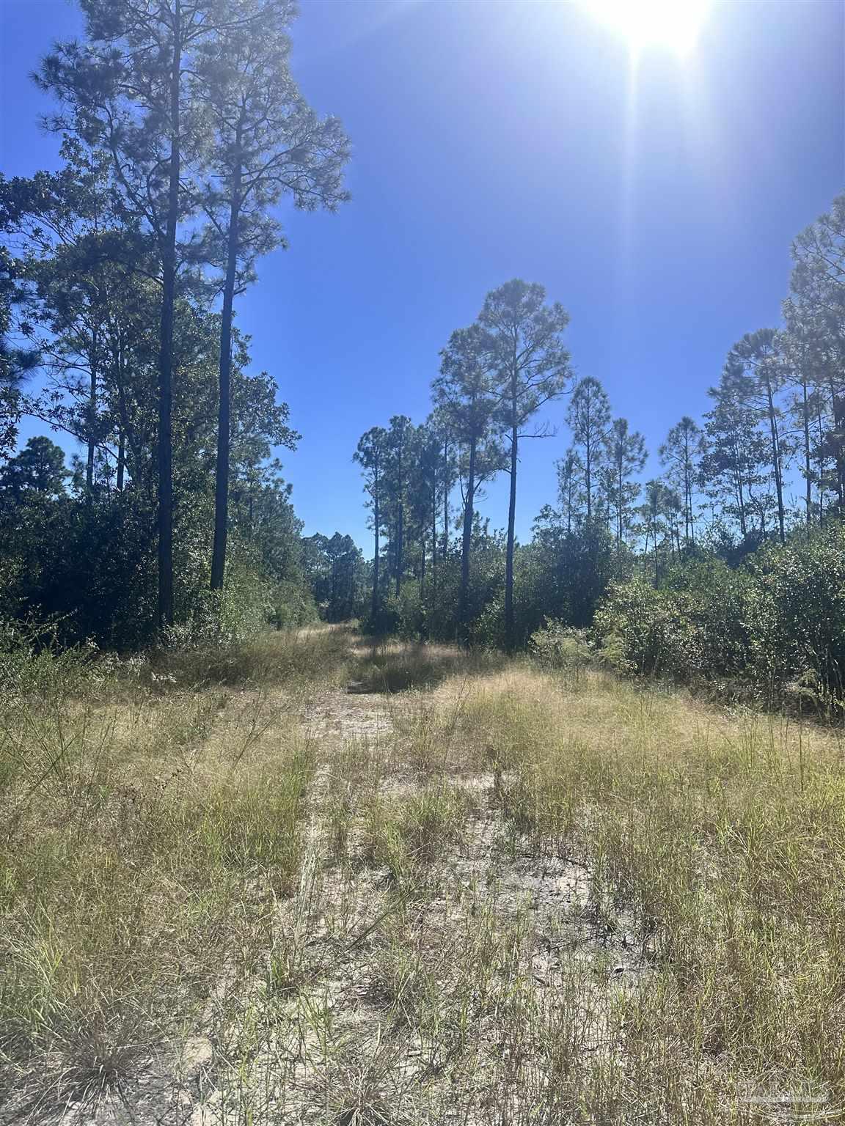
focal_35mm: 24
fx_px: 781
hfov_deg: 56.8
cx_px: 422
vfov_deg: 71.6
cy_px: 563
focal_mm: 6.86
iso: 80
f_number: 1.78
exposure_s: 1/6623
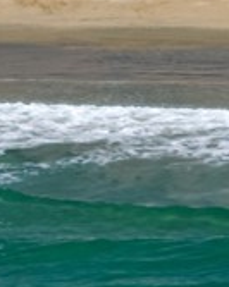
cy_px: -194
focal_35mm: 420
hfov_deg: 3.7
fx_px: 3568
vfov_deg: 4.6
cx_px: 257
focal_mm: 19.35
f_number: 2.8
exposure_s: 1/1600
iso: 100
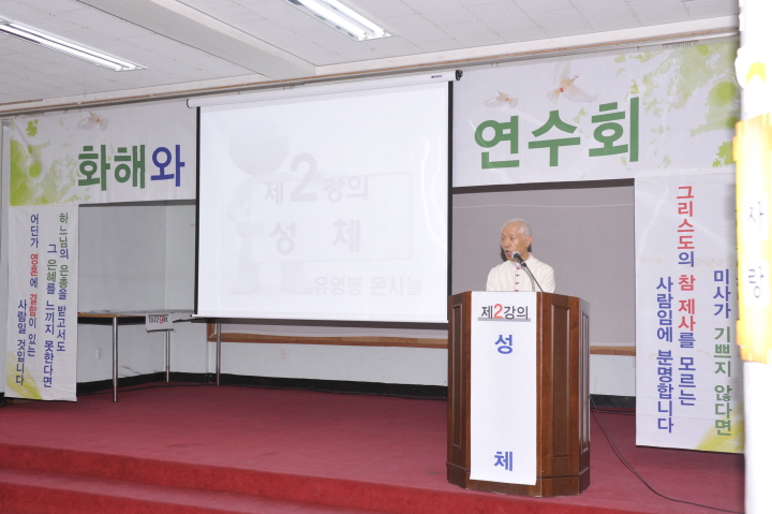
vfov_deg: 31.8
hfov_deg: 46.4
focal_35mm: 42
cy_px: 257
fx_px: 900
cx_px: 386
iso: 200
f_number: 5.6
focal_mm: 42
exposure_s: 1/60
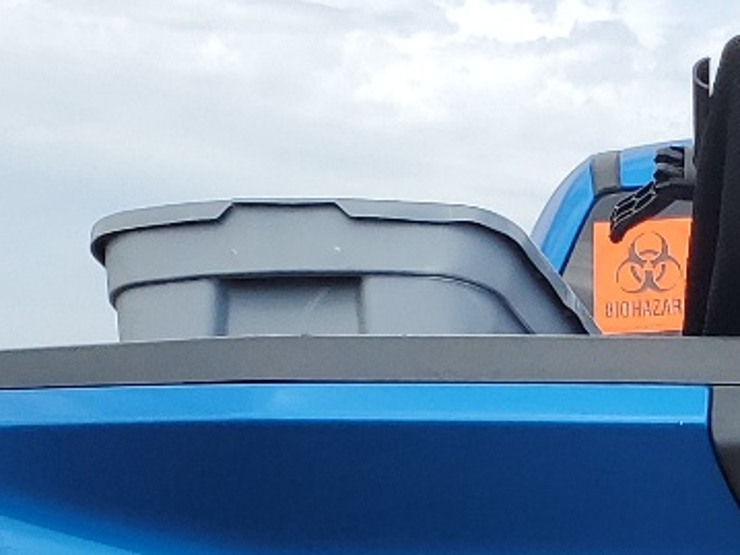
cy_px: 1071
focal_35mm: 116
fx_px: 2479
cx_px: 899
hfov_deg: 16.3
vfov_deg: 11.6
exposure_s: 1/2500
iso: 50
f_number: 1.5
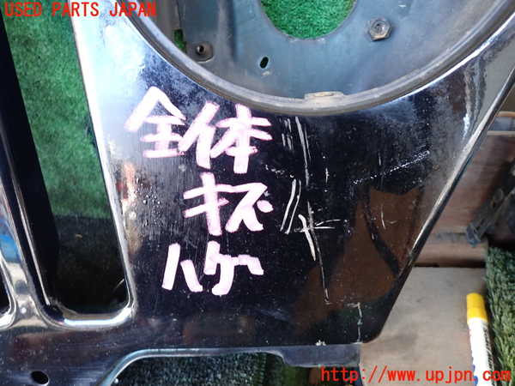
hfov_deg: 69.4
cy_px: 193
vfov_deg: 54.9
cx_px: 258
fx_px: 372
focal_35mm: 25
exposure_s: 1/30
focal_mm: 4.5
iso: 200
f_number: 2
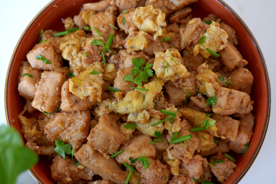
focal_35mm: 60
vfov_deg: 22.6
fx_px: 460
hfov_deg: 33.4
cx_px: 138
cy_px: 92
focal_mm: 60
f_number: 7.1
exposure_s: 1/100
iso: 2500
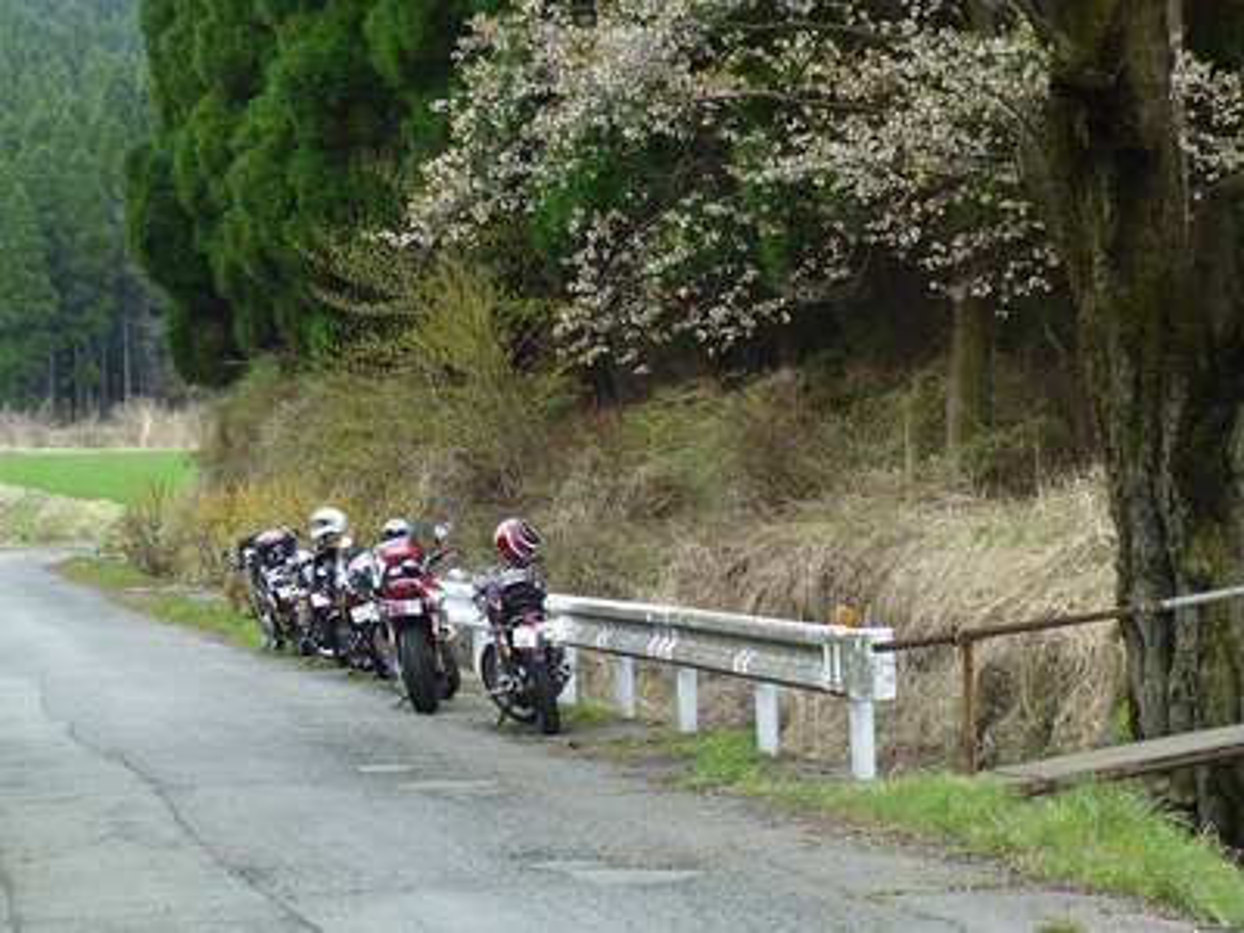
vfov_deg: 13.8
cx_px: 622
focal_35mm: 107
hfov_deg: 18.4
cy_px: 466
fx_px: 3845
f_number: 5.4
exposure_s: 1/80
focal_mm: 19.1
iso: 160
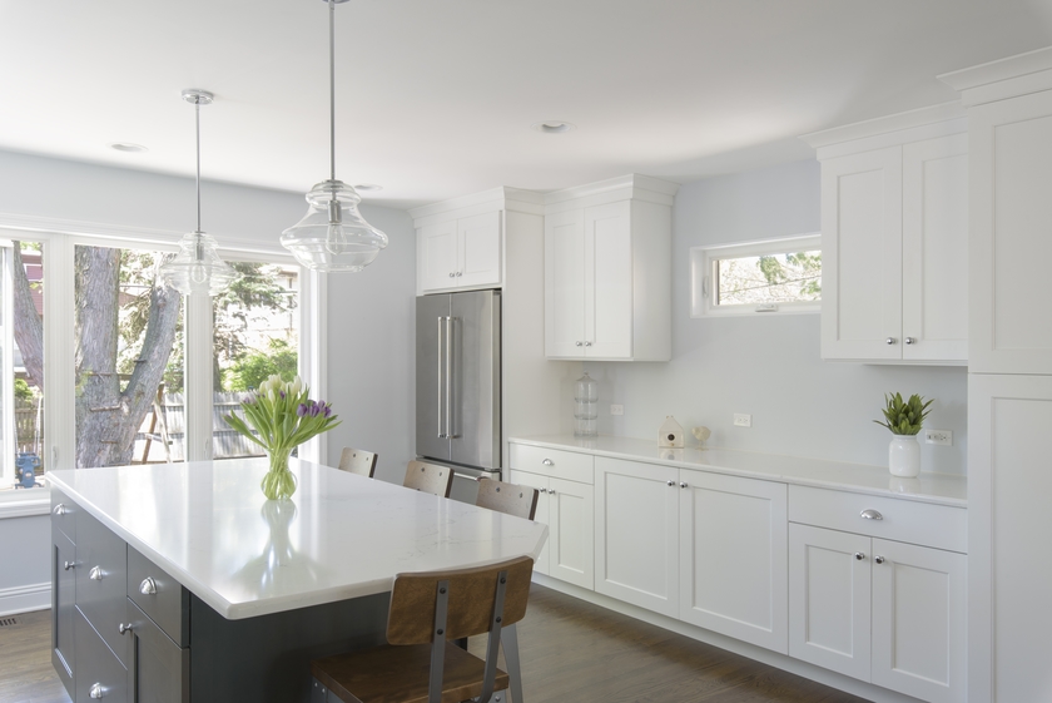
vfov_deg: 49.6
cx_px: 526
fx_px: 760
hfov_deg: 69.4
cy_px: 352
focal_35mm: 26
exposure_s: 2
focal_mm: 26
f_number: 13
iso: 100
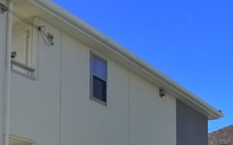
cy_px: 220
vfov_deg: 13.5
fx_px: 577
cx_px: 44
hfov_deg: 22.5
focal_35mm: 91
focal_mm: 5.1
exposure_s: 1/640
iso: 400
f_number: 4
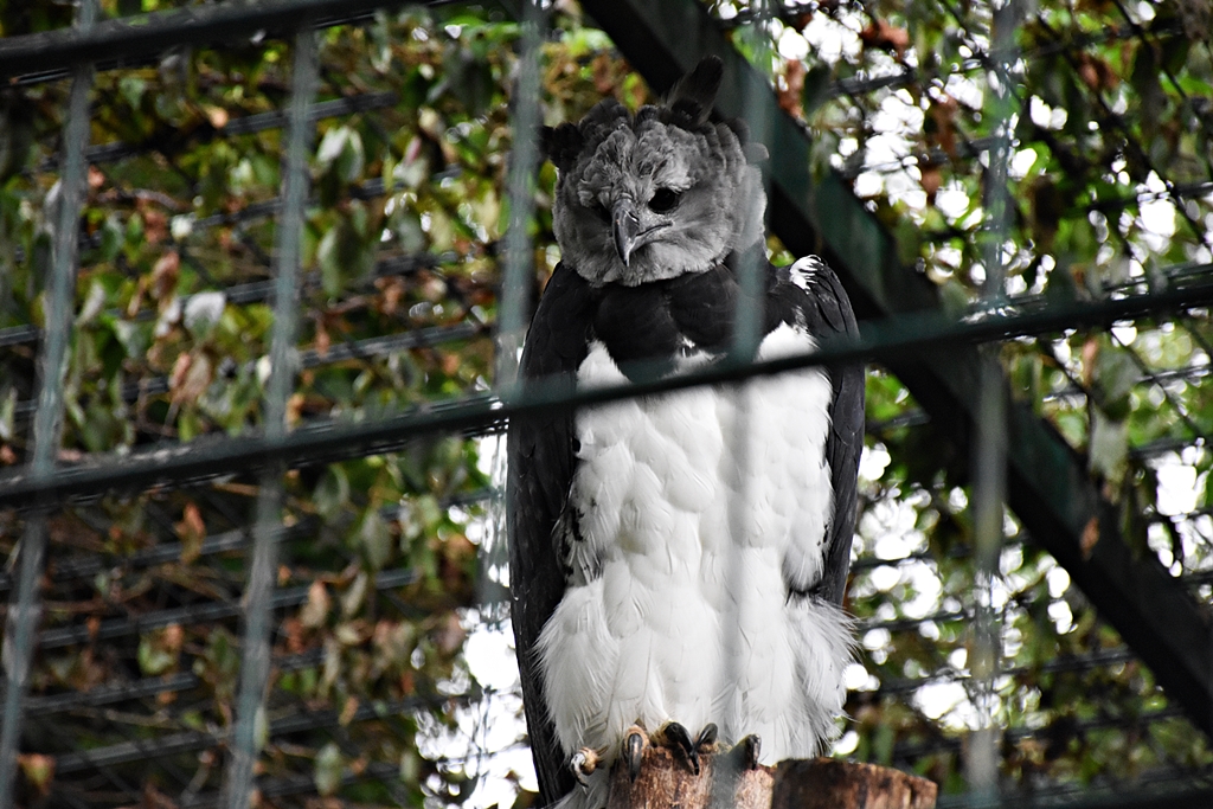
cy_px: 404
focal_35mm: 210
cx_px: 606
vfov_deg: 6.5
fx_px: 7076
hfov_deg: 9.8
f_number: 5.6
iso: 3200
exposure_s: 1/500
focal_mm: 140
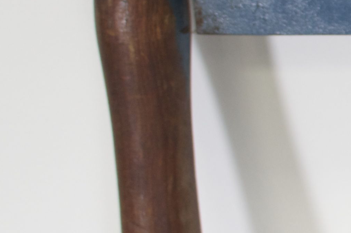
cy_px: 76
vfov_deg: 5.5
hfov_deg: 7.6
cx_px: 902
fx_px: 2415
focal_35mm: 248
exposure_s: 1/50
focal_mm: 28
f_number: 4.5
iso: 200
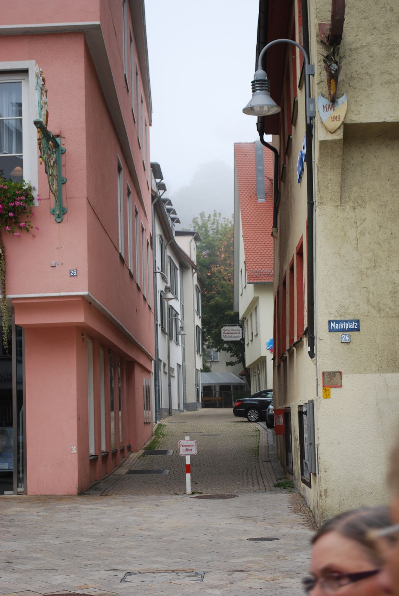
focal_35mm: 68
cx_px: 200
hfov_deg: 20.2
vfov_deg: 29.8
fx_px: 1119
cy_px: 298
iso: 200
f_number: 5.3
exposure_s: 1/125
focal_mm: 45
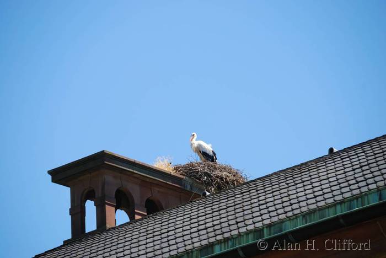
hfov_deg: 6.9
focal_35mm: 300
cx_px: 193
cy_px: 129
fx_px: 3219
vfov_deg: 4.6
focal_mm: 200
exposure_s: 1/250
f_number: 5.6
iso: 100
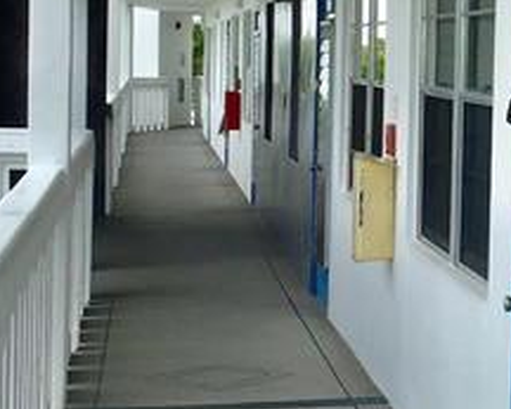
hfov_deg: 16.3
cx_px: 658
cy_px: 158
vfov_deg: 13.8
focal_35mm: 112
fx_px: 1695
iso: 25
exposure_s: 1/420
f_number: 2.4
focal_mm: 3.3
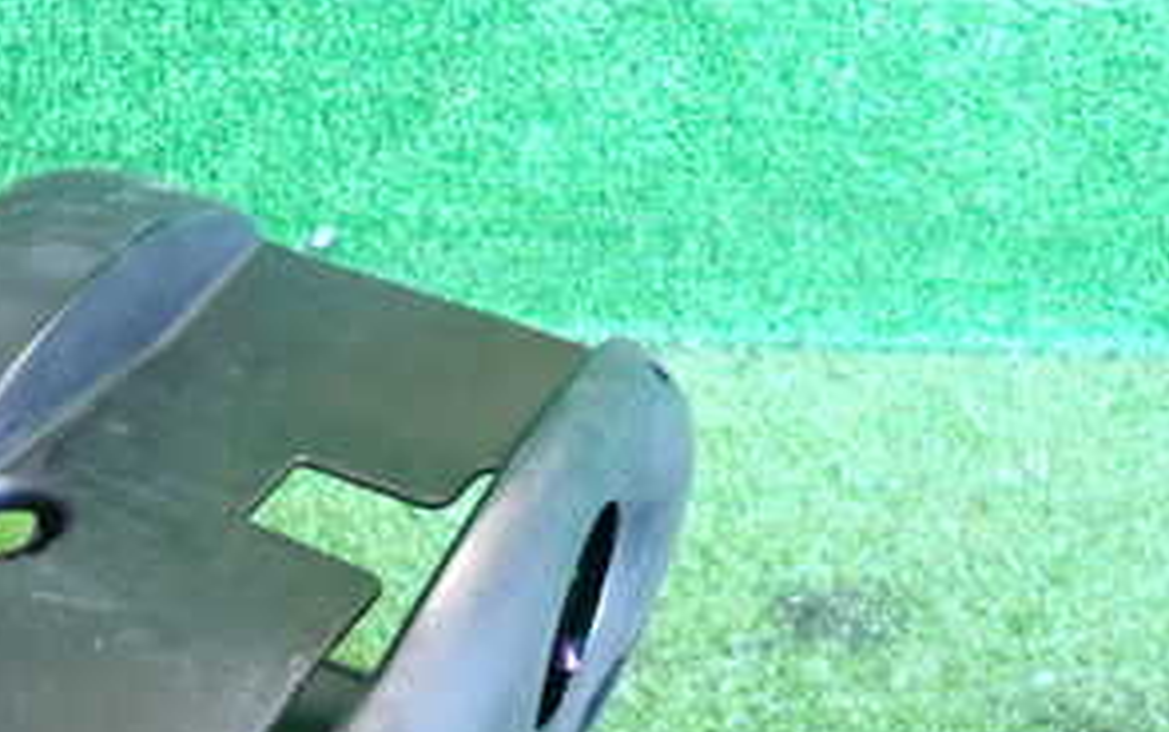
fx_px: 1721
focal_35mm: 54
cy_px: 728
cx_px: 80
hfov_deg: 35.0
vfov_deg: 23.1
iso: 1600
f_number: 2
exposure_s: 1/100
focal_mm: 4.5
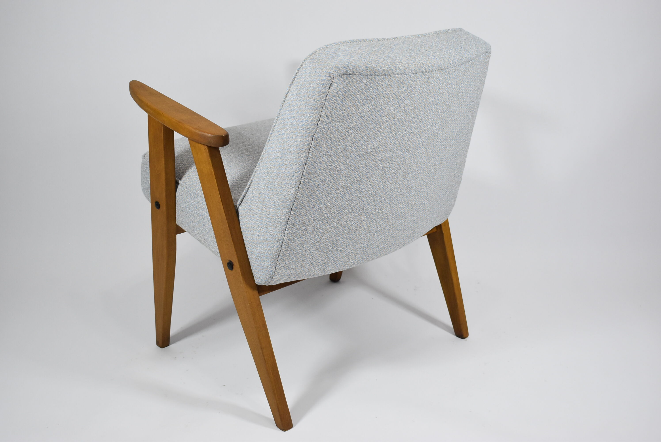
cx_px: 330
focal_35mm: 45
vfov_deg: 29.9
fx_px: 827
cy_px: 221
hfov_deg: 43.6
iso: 900
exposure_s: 1/125
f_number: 4.2
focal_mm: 30
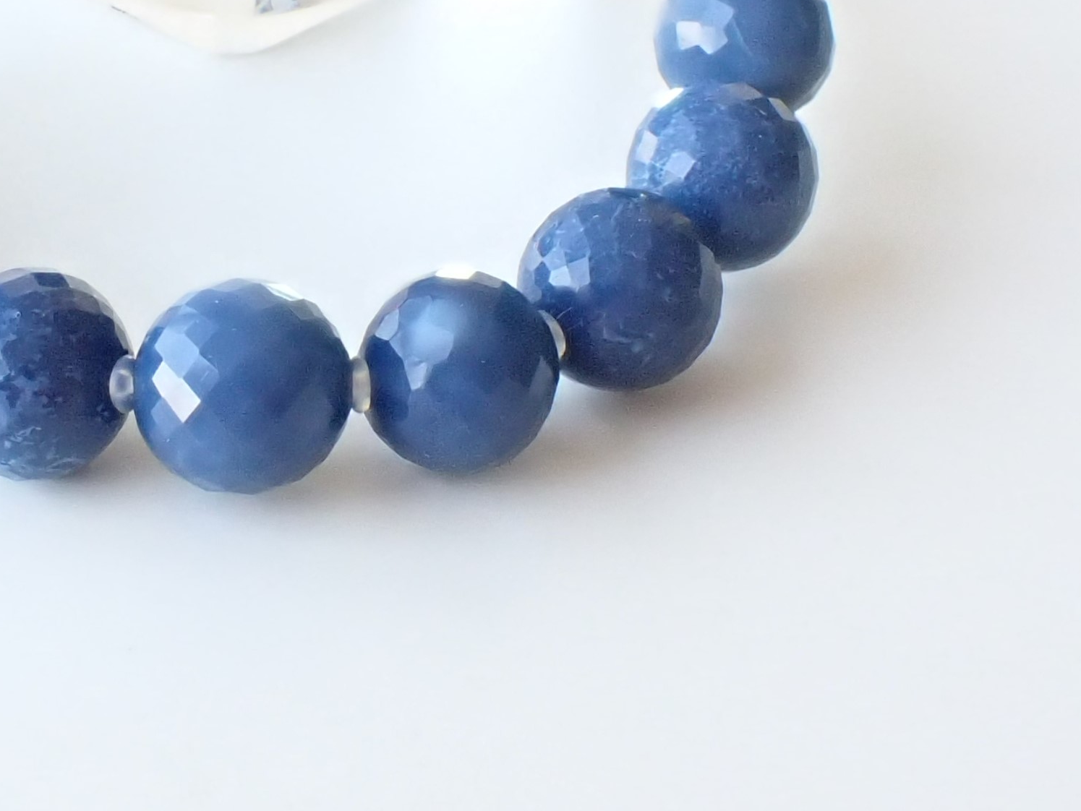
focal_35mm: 62
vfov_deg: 23.3
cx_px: 275
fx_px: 1937
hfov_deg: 30.7
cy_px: 151
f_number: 3.2
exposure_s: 1/125
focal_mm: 5.4
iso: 400
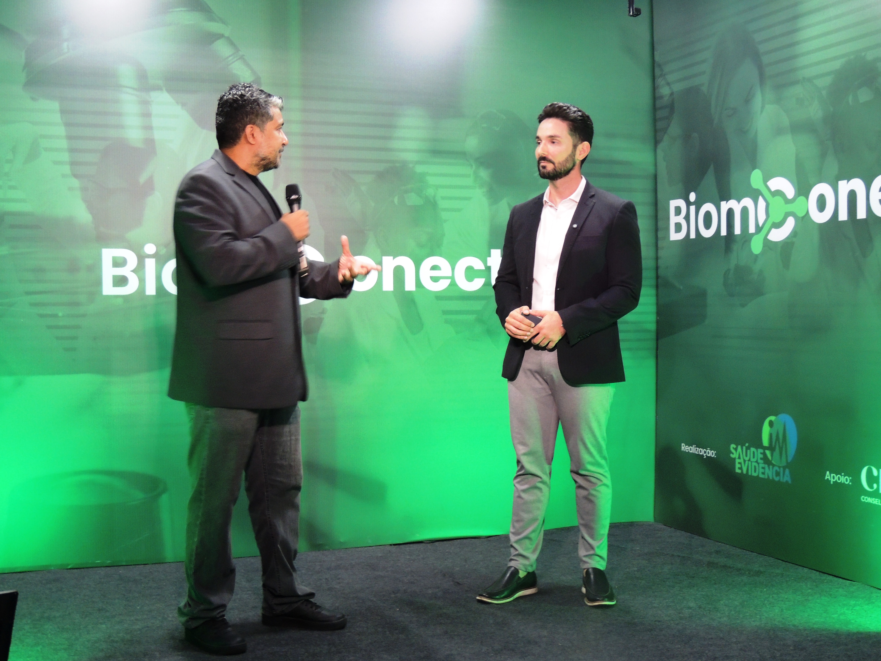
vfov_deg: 30.9
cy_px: 330
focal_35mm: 47
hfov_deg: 40.4
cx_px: 440
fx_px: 1196
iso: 450
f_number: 3.5
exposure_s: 1/13
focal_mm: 8.3
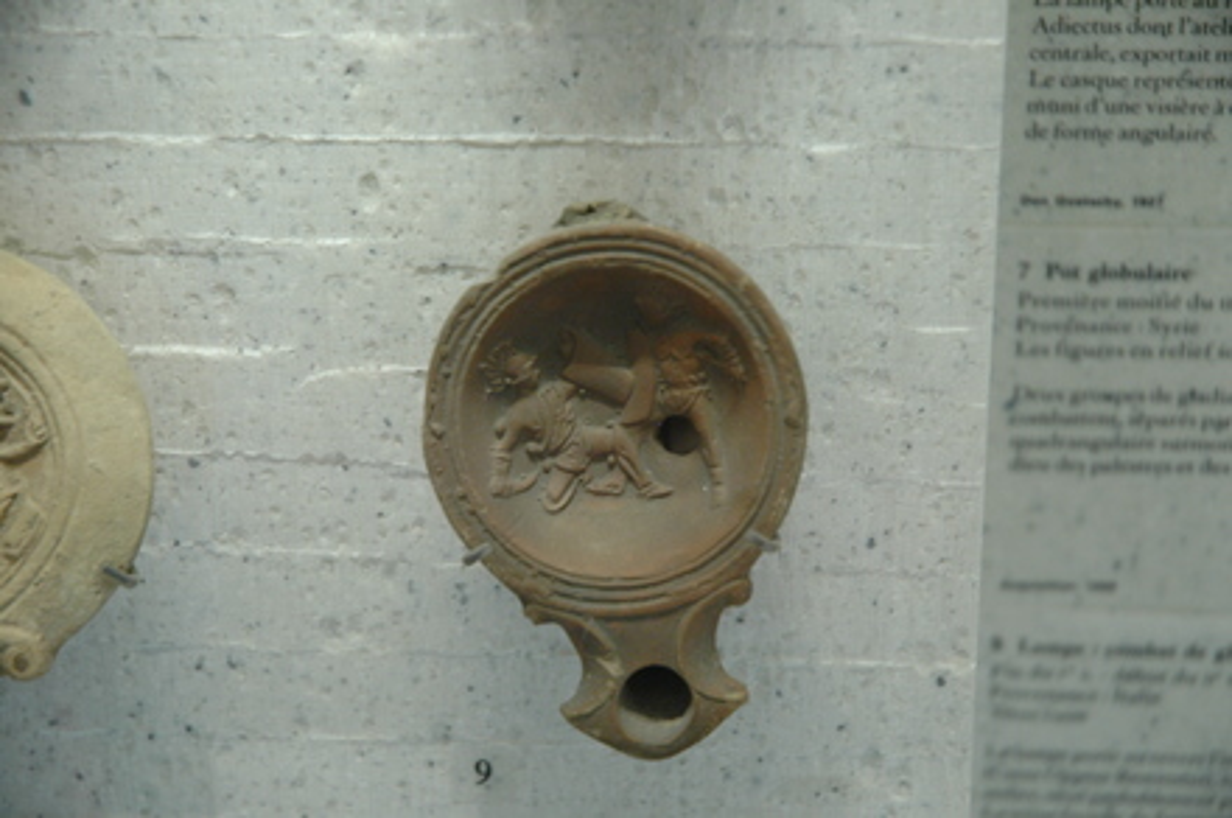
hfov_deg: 19.5
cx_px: 616
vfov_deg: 13.0
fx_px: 3588
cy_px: 409
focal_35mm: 105
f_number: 4.5
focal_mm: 70
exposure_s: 1/6
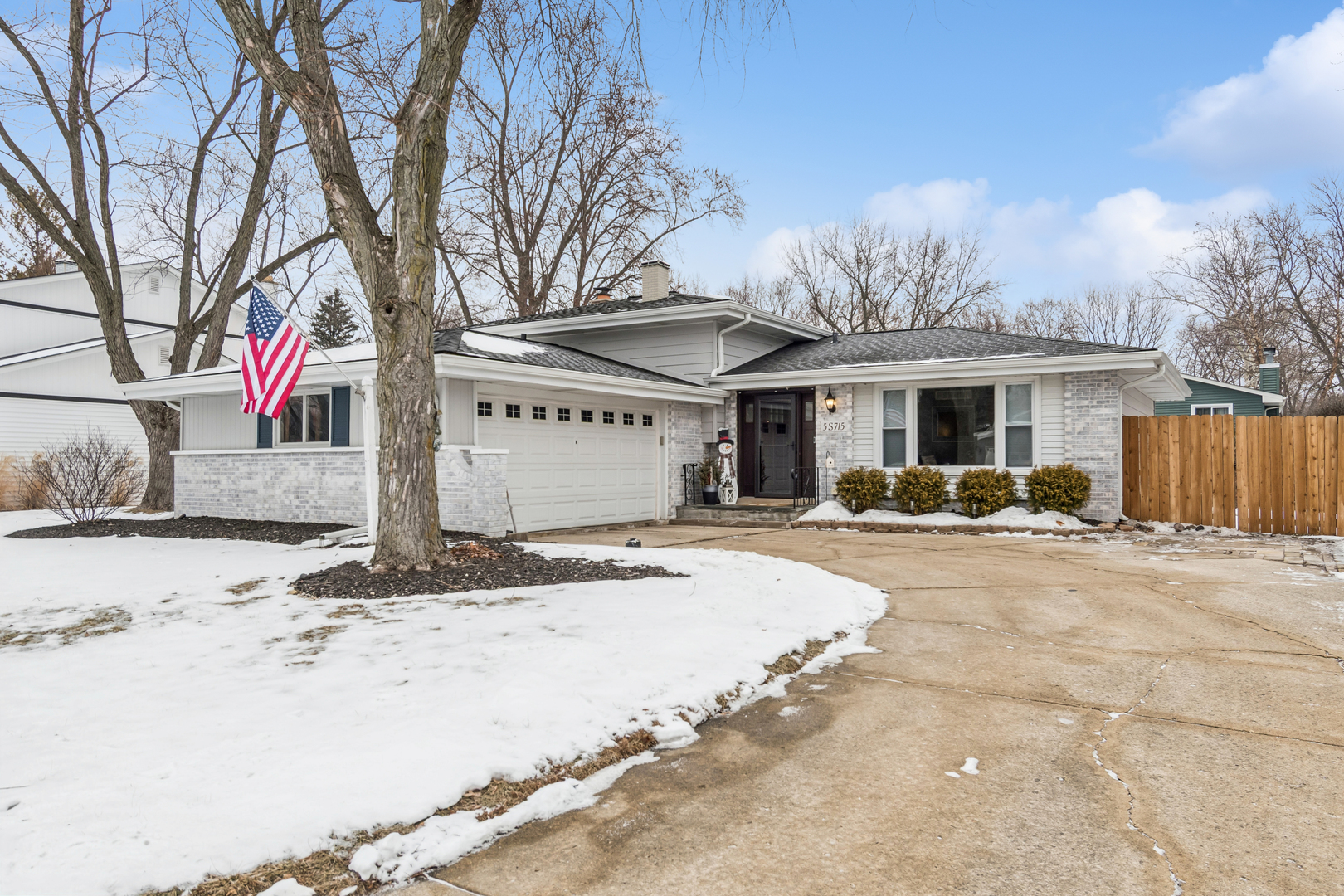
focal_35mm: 22
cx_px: 672
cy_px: 448
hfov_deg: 77.3
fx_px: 840
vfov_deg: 56.1
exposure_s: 1/100
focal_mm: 15
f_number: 8
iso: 320
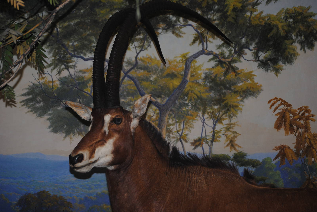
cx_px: 158
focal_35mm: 82
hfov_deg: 24.6
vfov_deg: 16.6
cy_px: 106
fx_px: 727
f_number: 4
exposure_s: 1/60
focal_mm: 55
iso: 200
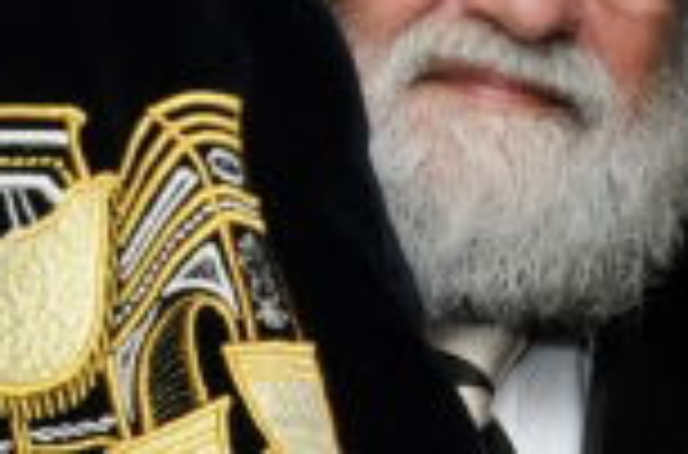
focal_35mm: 181
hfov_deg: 11.1
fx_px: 3448
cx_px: -252
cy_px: 4
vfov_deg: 7.5
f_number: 5.6
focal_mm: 18
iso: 800
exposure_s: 1/80
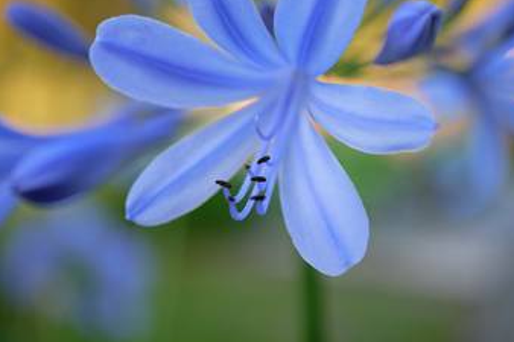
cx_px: 268
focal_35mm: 60
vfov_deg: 22.5
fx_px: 856
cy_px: 120
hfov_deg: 33.4
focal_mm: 30
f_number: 2.8
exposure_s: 1/110
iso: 160
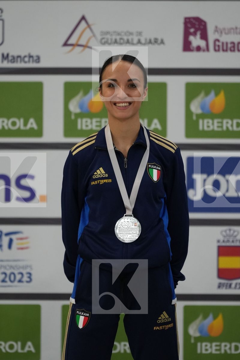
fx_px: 3000
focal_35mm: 300
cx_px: 120
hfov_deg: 4.6
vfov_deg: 6.9
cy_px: 180
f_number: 2.8
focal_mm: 200
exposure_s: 1/500
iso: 1600
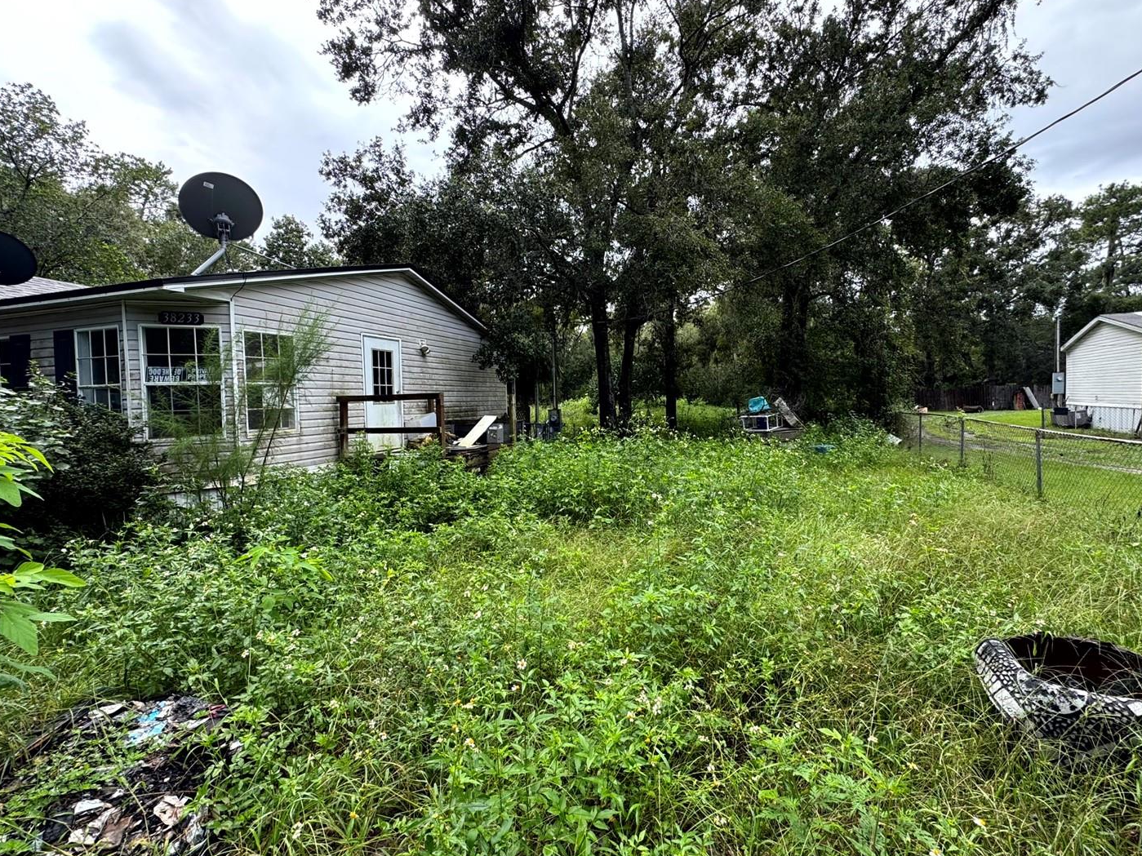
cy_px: 413
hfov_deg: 94.4
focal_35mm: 16
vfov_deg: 78.1
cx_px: 604
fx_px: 528
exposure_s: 1/321
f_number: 2.2
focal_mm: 2.22
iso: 40
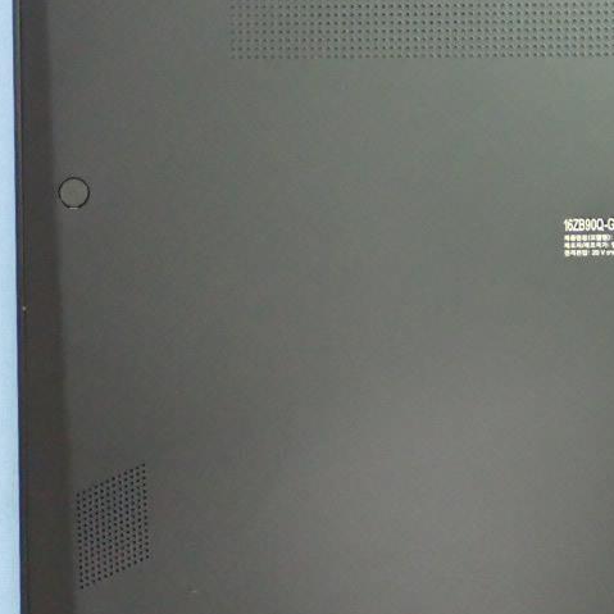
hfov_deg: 15.0
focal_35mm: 111
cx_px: 791
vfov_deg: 15.7
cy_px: 305
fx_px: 2228
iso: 800
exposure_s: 1/50
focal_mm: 8.4
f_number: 3.1
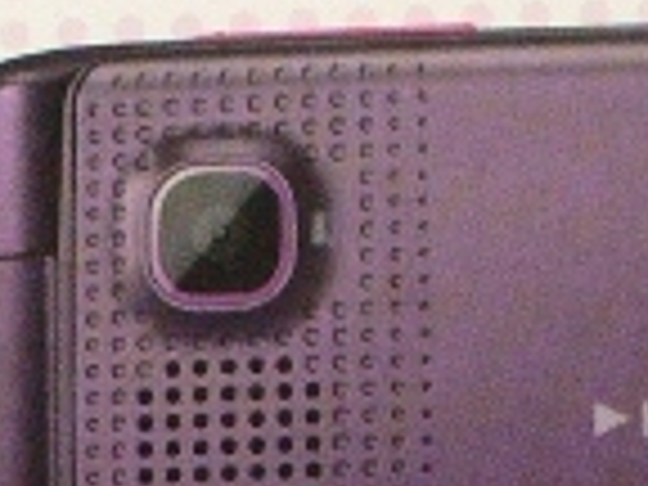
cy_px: 630
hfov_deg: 10.4
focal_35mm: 189
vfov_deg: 7.8
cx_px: 630
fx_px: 3538
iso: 200
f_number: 2.8
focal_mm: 6.3
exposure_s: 1/30
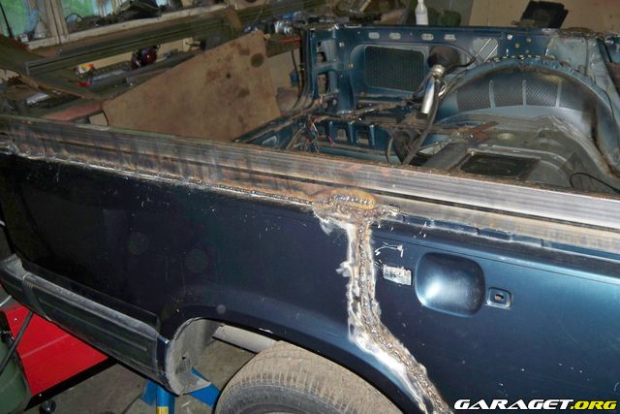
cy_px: 207
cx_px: 310
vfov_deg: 36.0
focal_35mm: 37
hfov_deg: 51.9
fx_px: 637
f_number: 3.1
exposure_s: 1/30
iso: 200
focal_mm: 7.9
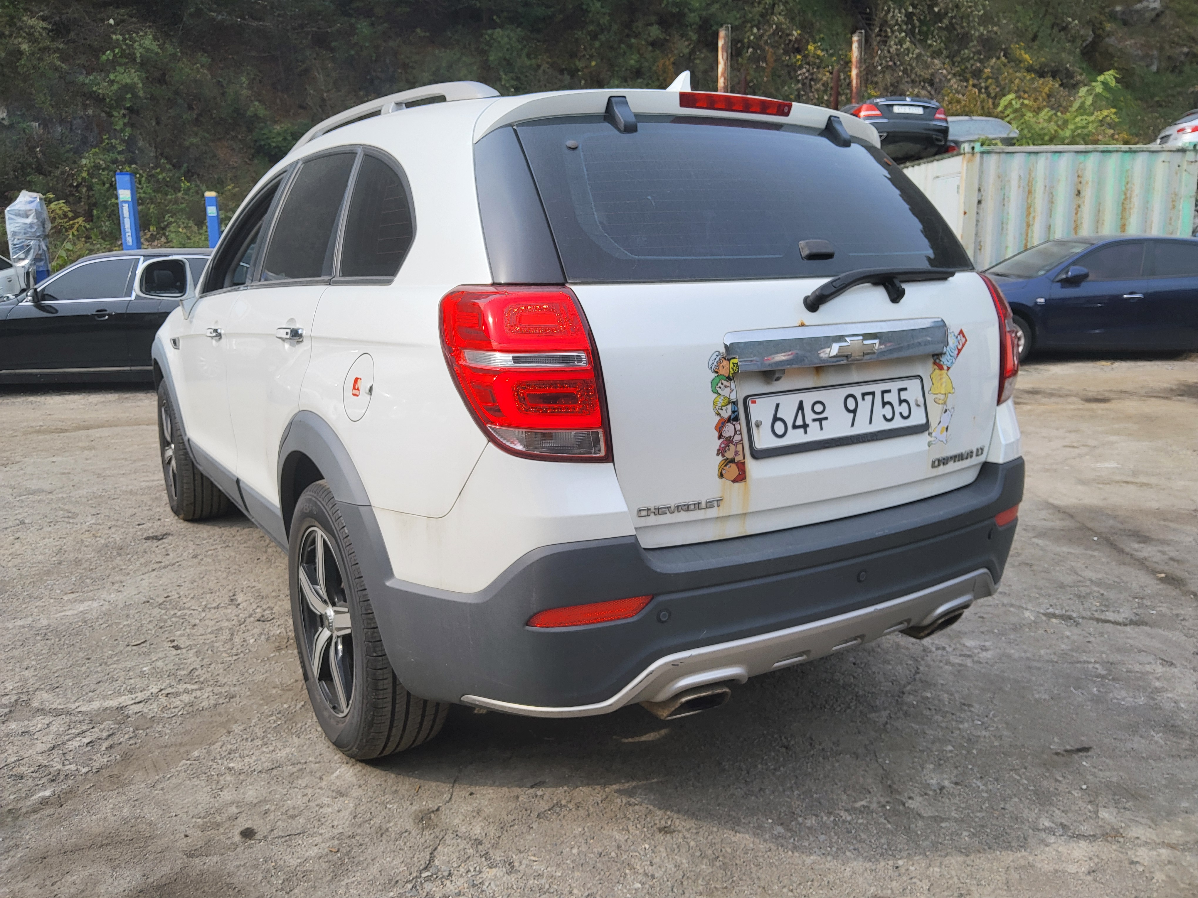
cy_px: 449
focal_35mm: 26
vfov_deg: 53.1
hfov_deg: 67.3
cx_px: 599
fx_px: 900
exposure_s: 1/320
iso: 12
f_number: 1.8
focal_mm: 3.98
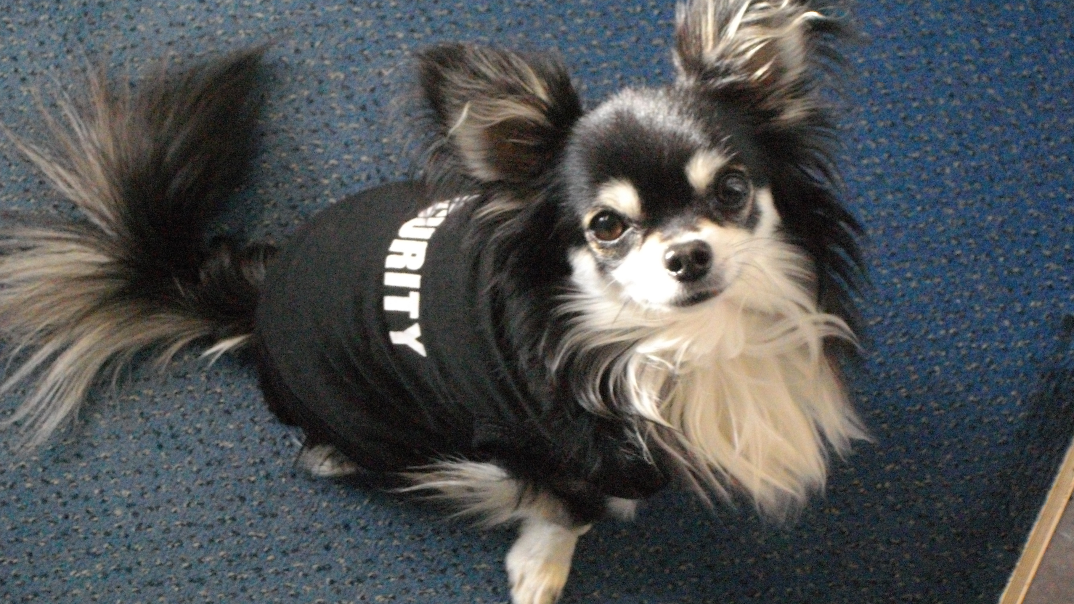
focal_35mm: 103
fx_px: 2933
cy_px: 282
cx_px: 537
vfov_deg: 11.8
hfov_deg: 20.7
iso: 800
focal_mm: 17.1
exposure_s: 1/25
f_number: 5.2
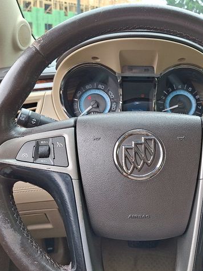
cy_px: 136
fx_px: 266
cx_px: 137
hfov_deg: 41.2
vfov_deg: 54.0
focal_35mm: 34
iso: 25
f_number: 1.8
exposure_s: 1/141
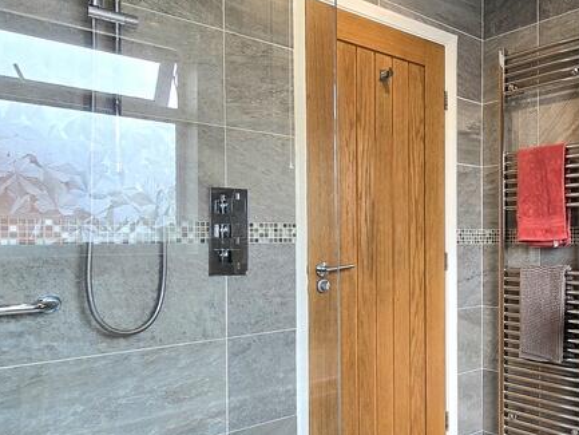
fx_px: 502
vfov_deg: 46.8
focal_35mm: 30
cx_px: 513
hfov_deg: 53.1
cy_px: 236
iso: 80
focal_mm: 2.2
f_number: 2.2
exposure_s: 1/101
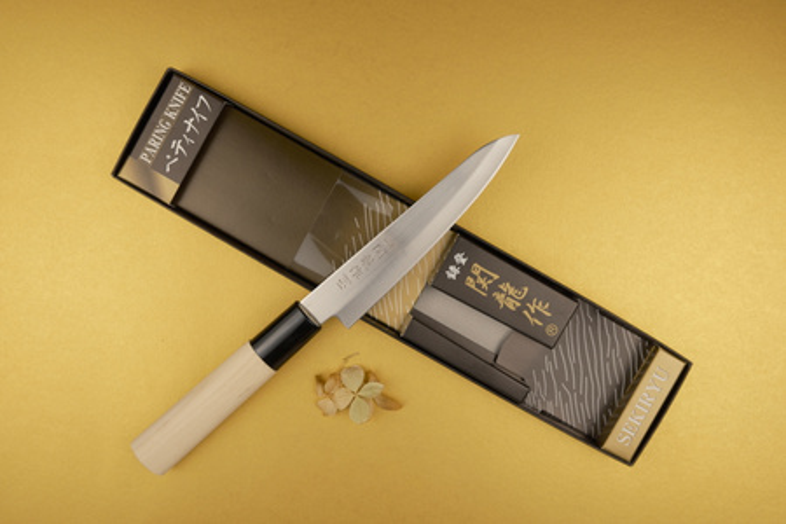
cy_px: 262
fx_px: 873
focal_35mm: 40
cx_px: 393
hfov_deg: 48.5
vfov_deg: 33.4
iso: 400
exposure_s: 1/125
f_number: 6.4
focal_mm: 26.5
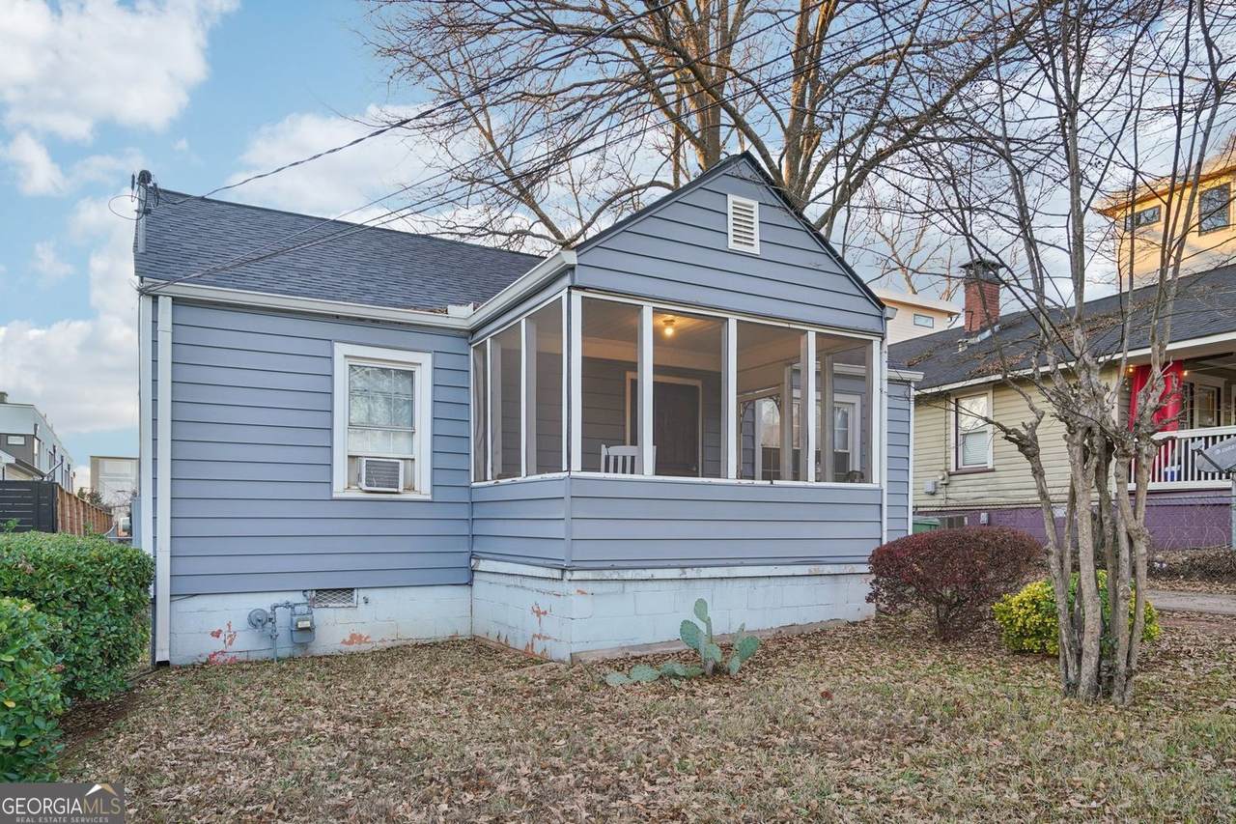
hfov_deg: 76.1
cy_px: 412
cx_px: 618
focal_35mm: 23
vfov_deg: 55.1
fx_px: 790
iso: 400
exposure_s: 1/15
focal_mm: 23
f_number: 8
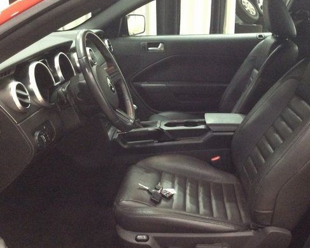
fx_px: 376
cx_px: 183
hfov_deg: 44.6
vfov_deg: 36.5
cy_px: 129
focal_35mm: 41
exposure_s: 1/24
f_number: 2.4
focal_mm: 3.3
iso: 250
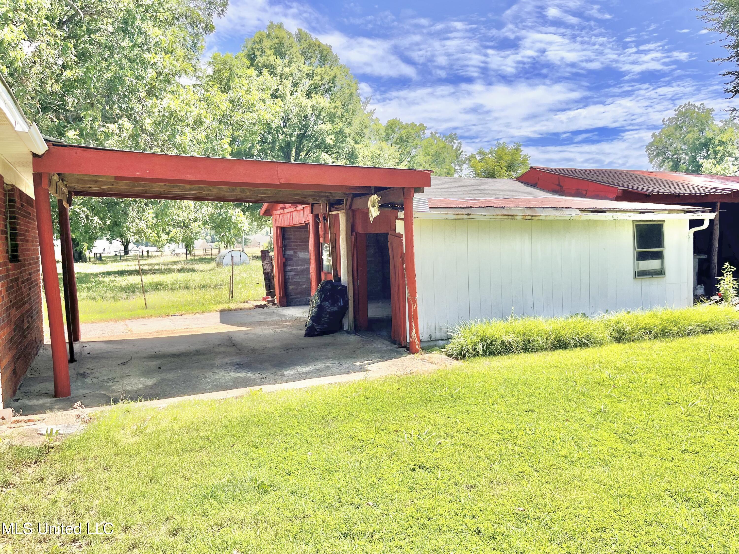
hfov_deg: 67.3
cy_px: 277
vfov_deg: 53.1
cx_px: 370
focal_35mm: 26
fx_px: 555
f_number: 1.6
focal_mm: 5.1
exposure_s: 1/1923
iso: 50
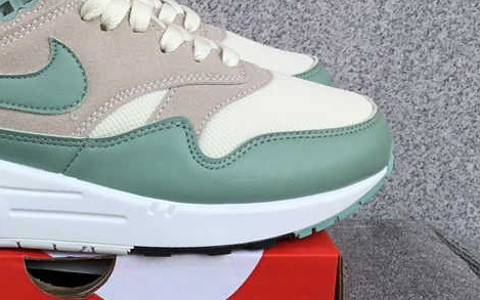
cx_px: 83
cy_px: 196
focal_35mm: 63
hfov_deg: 31.5
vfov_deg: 20.6
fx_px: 824
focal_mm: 3.3
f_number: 2.4
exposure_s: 1/443
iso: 25
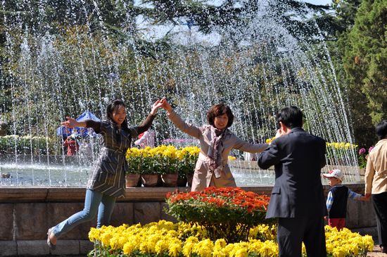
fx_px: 1288
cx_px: 194
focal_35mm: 120
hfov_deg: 17.1
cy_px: 128
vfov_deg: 11.4
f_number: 5.6
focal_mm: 80
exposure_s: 1/500
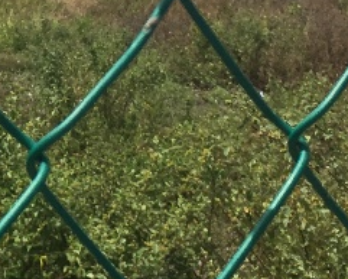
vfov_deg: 12.1
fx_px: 1288
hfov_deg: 14.9
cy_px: -61
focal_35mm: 125
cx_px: -56
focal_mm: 4.15
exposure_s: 1/2262
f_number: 2.2
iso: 25
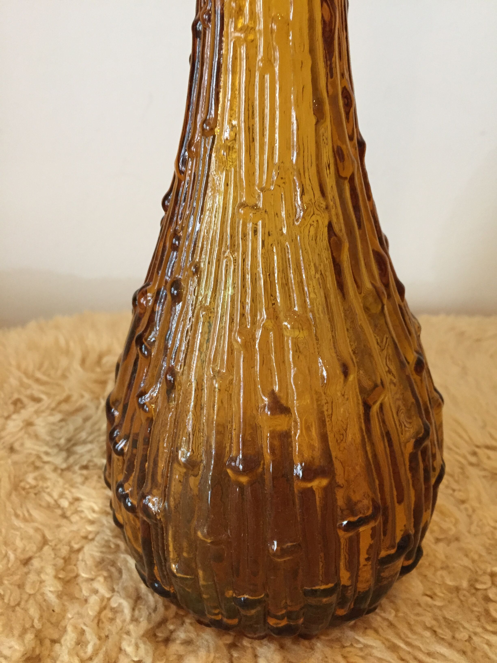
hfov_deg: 48.2
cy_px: 332
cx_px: 248
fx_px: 555
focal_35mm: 29
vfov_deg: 61.7
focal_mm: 4.15
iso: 200
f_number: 2.2
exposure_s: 1/33
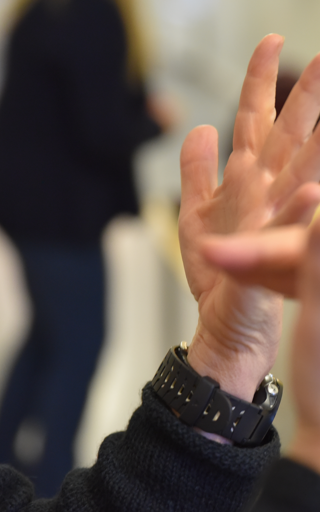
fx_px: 1605
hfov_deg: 11.3
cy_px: 256
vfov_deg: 18.1
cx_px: 304
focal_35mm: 115
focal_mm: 70
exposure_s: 1/60
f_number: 2.8
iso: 2800
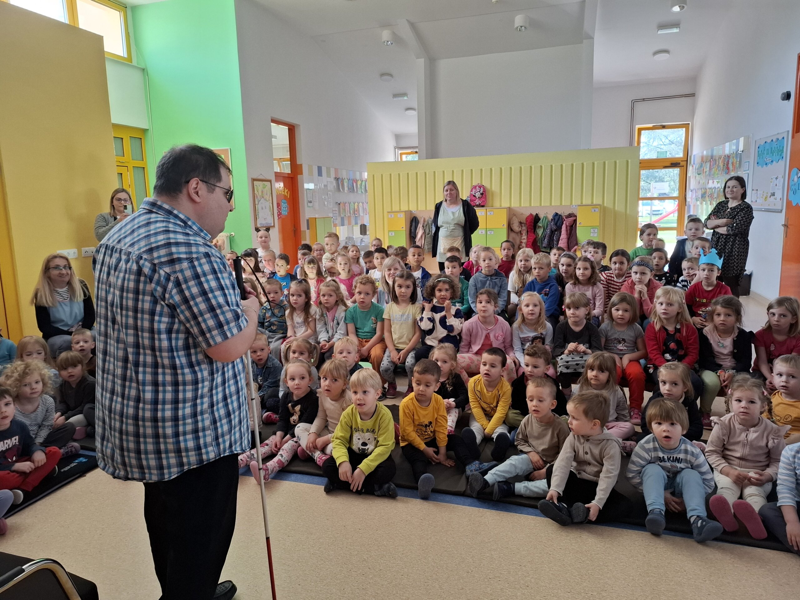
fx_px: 532
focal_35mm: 23
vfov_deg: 58.9
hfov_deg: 73.9
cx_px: 400
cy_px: 300
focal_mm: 5.54
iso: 160
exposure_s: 1/100
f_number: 1.8
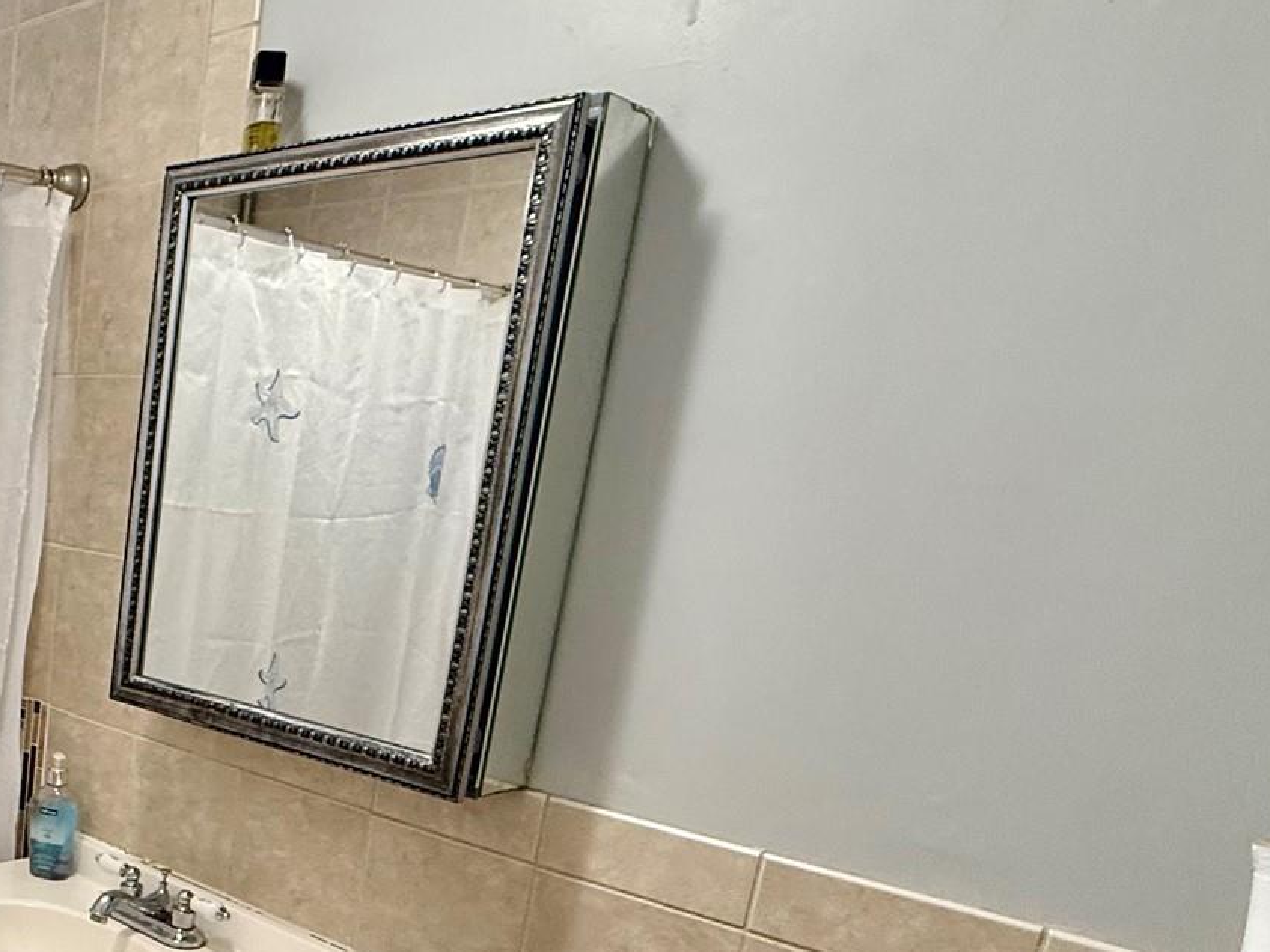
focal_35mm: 34
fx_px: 1247
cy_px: 734
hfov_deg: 44.0
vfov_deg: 40.4
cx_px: -65
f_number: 2.2
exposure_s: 1/120
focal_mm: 2.22
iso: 200
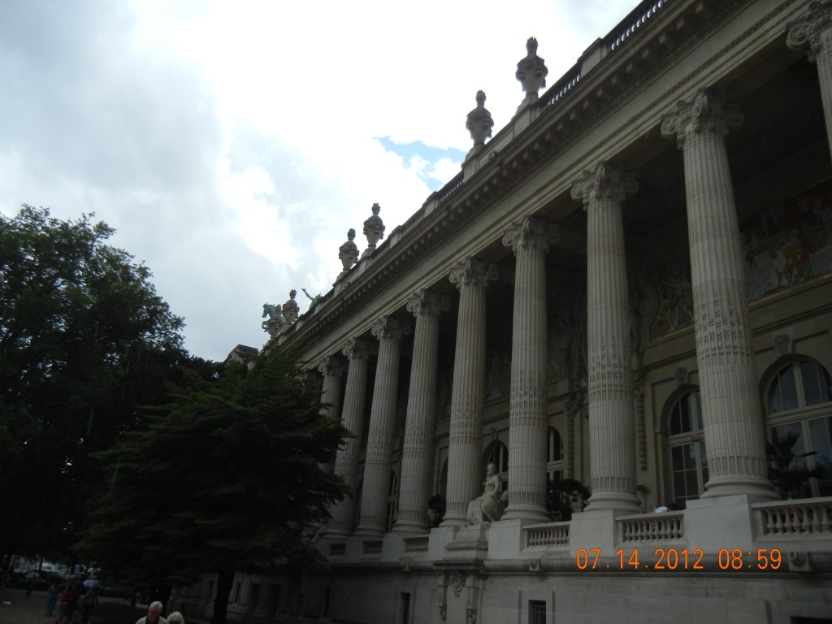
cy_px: 312
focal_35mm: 30
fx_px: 721
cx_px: 416
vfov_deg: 46.8
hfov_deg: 60.0
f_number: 7
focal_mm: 5.4
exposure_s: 1/338
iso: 160
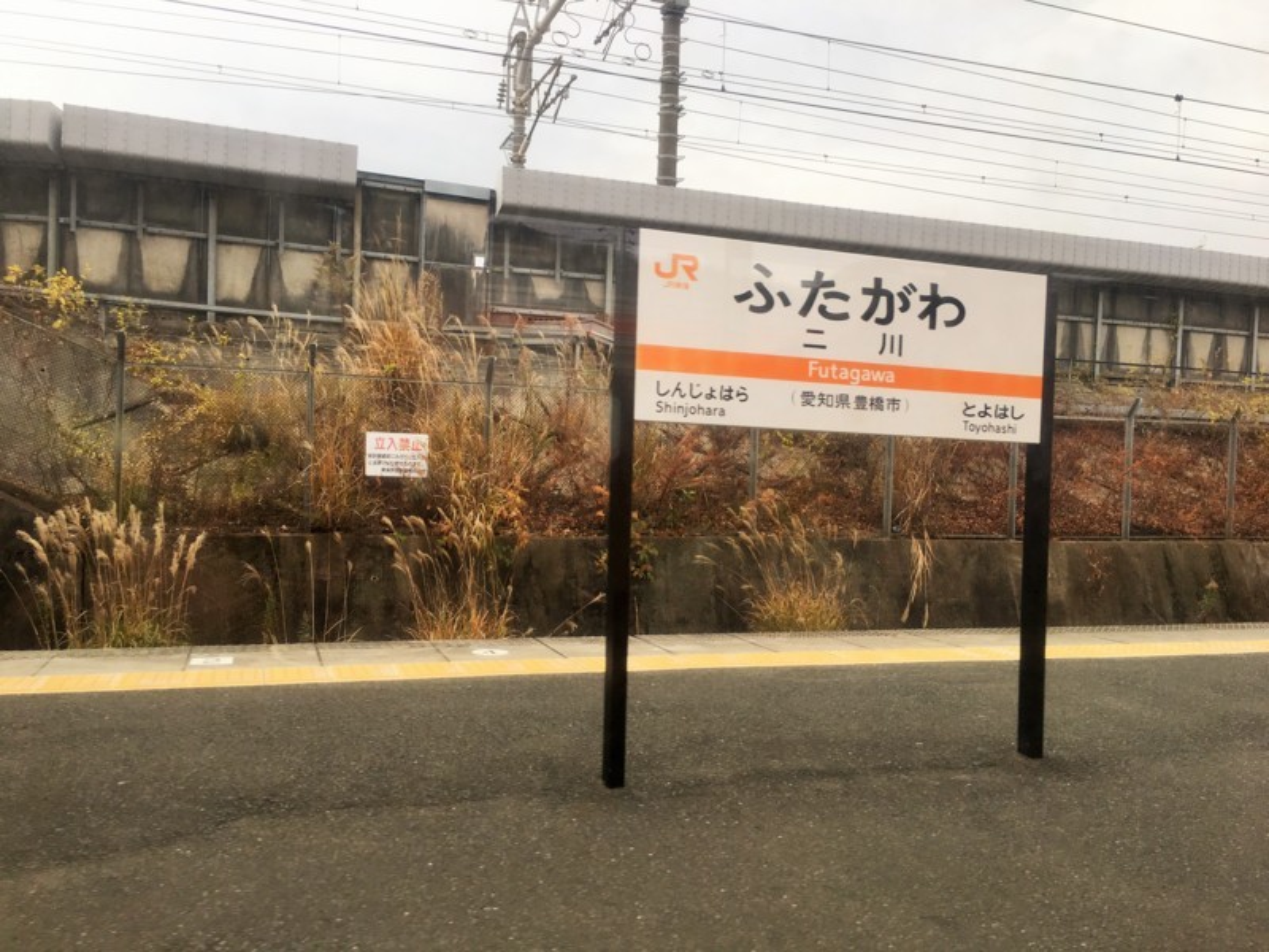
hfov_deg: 61.7
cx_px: 634
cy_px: 476
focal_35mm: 29
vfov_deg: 48.2
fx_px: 1063
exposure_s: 1/273
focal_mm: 4.15
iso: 25
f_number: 2.2
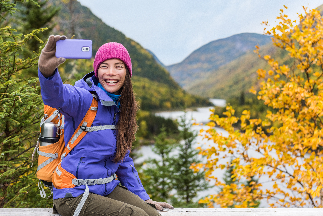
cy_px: 108
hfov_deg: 30.5
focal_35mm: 66
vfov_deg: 20.6
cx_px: 162
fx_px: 592
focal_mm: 66
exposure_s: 1/500
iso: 200
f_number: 3.5
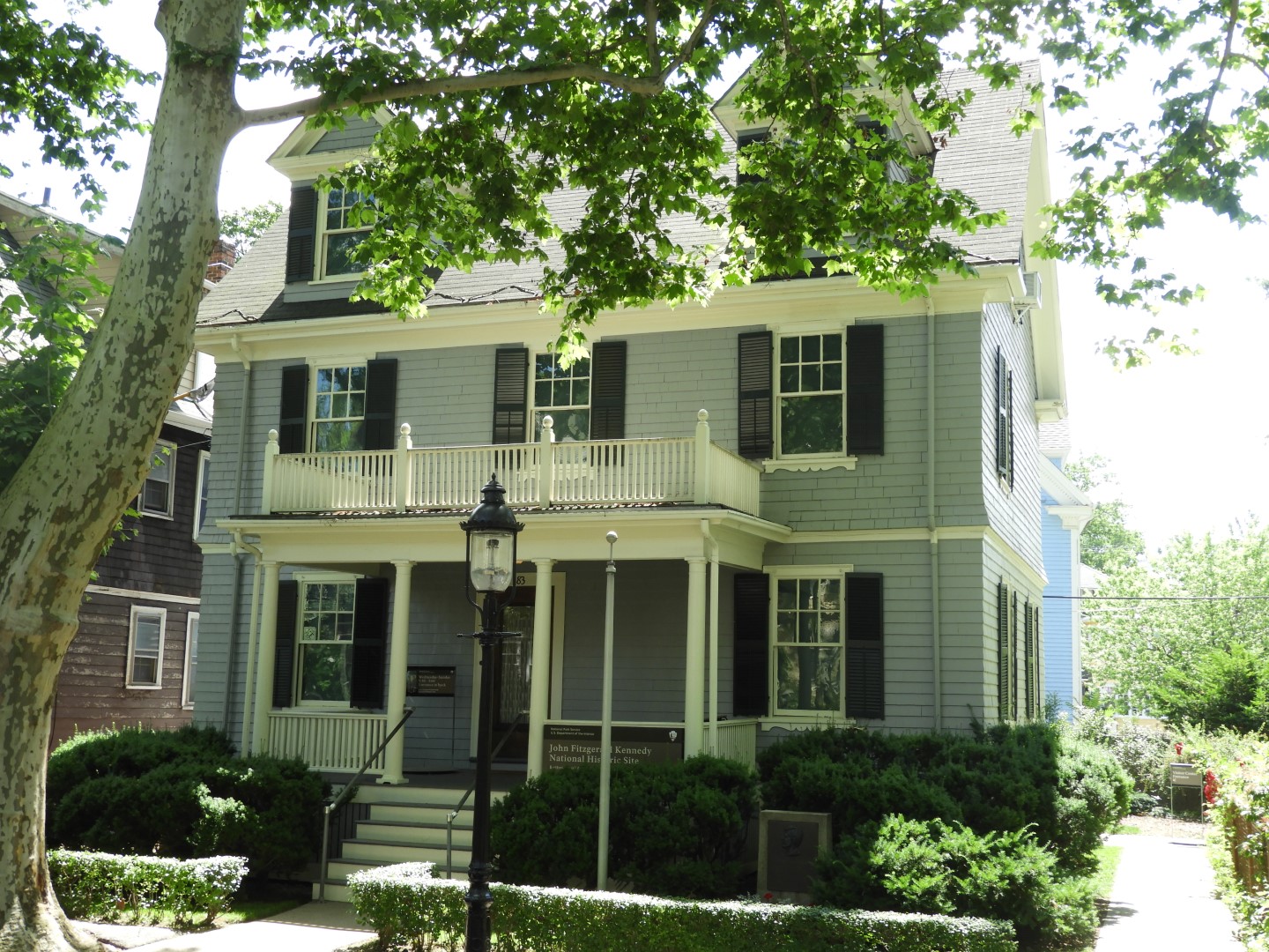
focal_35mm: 40
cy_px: 476
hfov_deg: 46.8
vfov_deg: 36.0
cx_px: 634
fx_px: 1466
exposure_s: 1/125
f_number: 3.8
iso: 100
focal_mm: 7.2
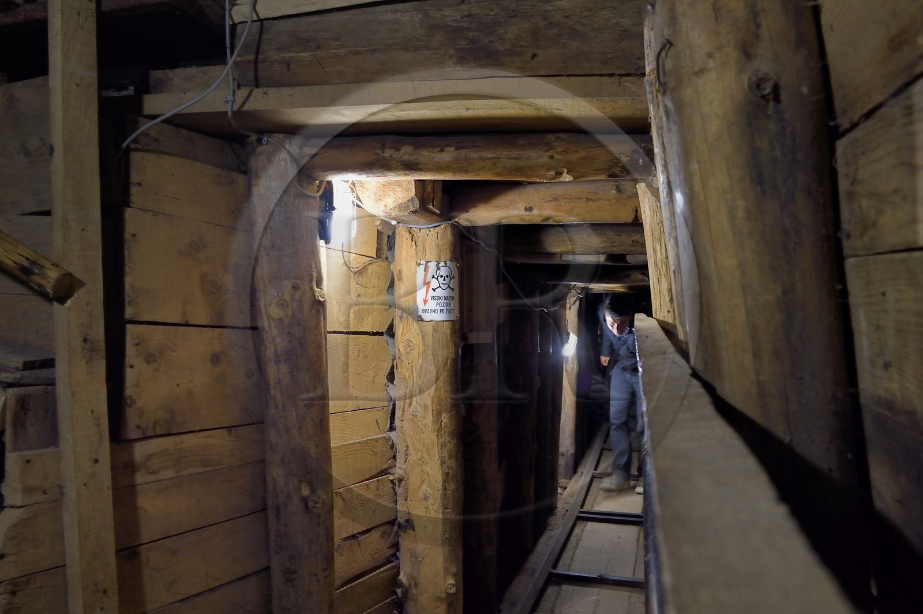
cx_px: 462
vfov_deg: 53.1
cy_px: 307
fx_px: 615
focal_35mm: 24
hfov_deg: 73.8
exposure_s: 1/5
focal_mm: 24
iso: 800
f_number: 8
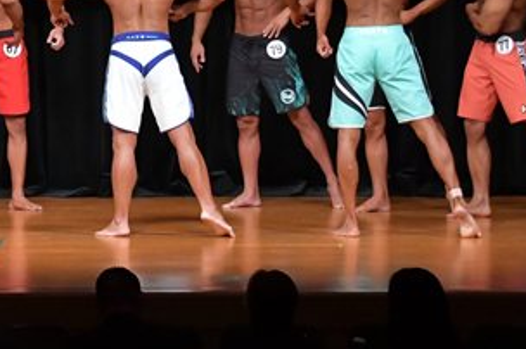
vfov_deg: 4.2
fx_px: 4729
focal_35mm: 324
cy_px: 22
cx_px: -63
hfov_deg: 6.3
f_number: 5.6
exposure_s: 1/400
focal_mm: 85
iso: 5000
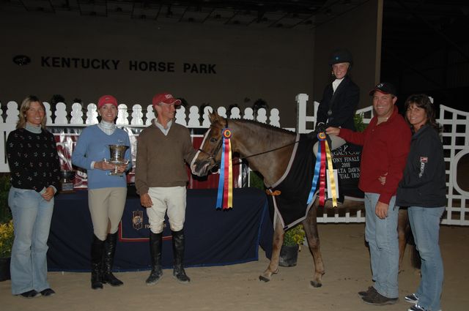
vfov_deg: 34.1
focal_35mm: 39
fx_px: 507
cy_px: 156
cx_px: 234
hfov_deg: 49.6
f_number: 3.8
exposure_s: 1/125
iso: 200
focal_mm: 26
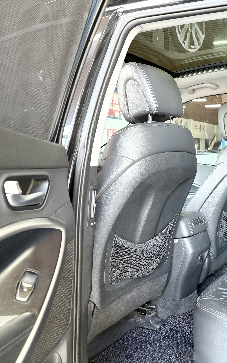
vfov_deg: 52.8
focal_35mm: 37
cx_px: 228
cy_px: 181
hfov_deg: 31.7
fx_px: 366
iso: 400
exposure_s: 1/50
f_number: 1.6
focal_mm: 5.96
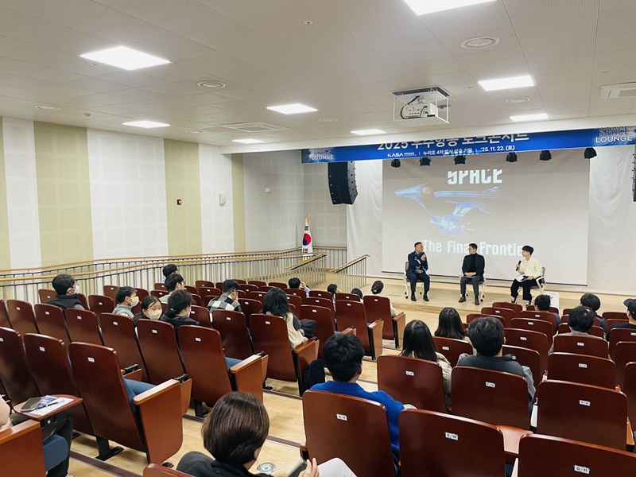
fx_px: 478
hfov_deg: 67.3
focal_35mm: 26
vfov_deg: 53.1
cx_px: 318
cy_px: 238
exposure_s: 1/60
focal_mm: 4.2
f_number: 1.6
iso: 100
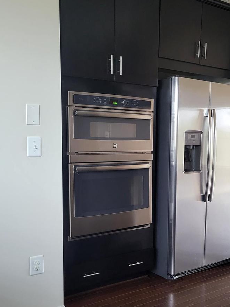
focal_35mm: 42
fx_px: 372
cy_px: 182
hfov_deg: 33.8
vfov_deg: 44.6
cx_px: 167
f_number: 1.8
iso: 640
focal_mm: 5
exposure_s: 1/24
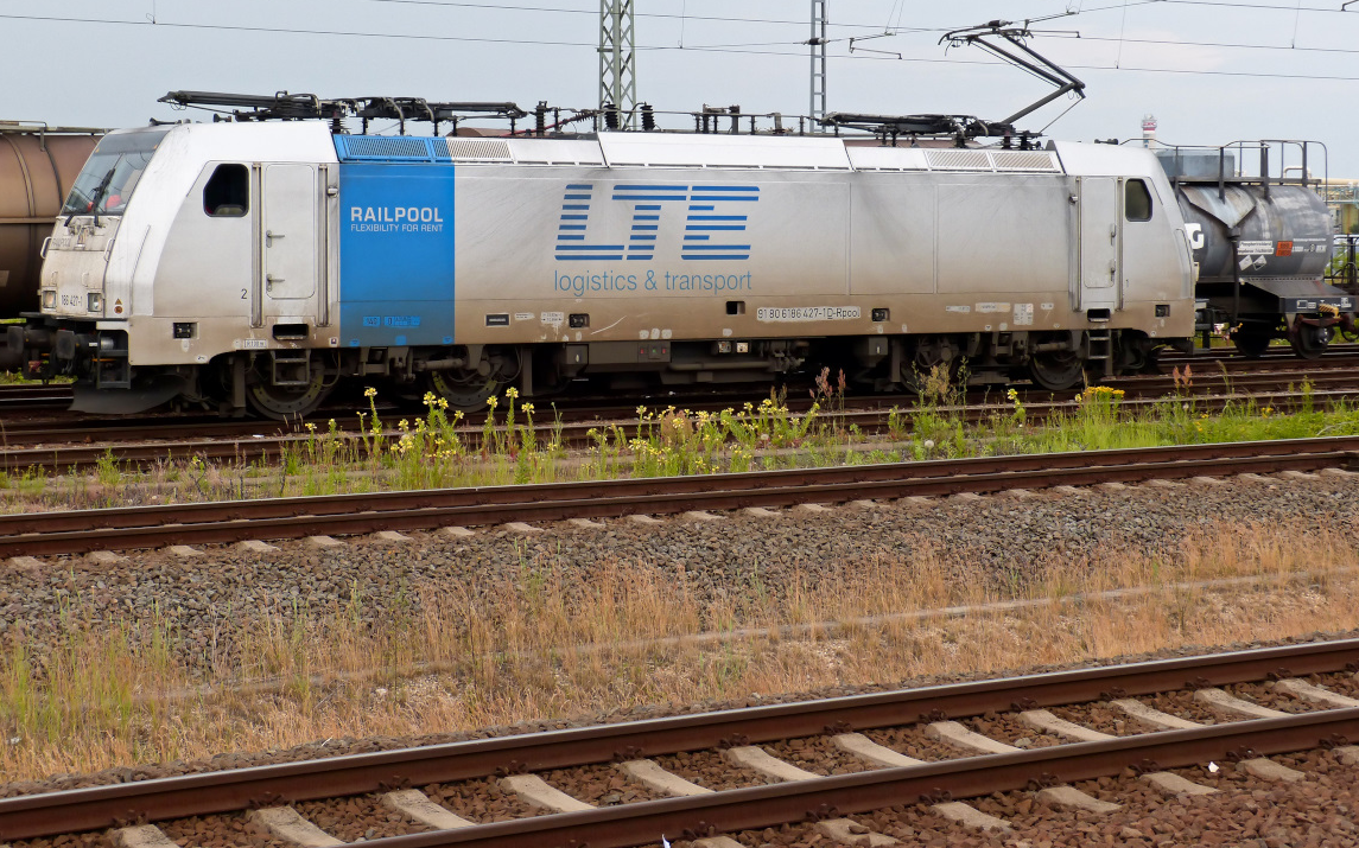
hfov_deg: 29.4
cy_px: 346
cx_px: 677
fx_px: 2592
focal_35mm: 70
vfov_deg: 18.6
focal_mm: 11.3
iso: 100
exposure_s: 1/250
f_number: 4
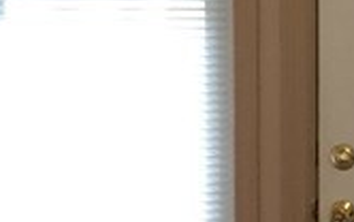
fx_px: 1834
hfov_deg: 10.5
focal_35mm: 190
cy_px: 128
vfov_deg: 6.9
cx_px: 591
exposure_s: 1/30
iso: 125
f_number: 2.2
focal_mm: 4.15
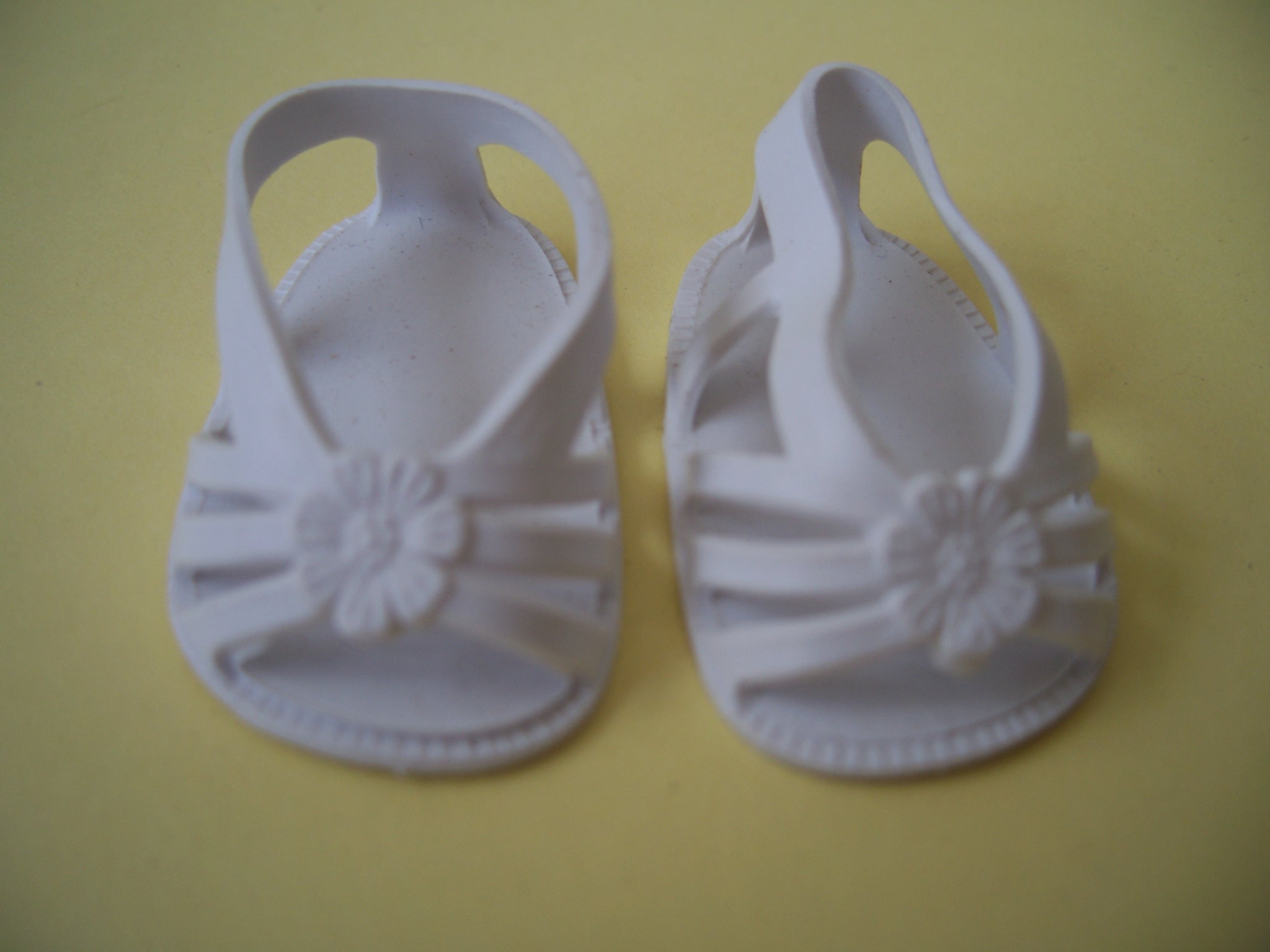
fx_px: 1357
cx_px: 635
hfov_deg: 50.1
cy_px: 476
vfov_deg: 38.7
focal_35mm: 37
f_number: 2.8
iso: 64
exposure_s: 1/40
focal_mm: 7.8
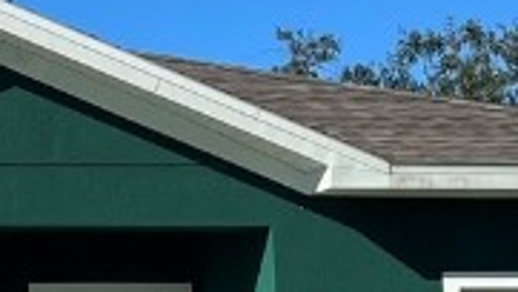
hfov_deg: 12.3
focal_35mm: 160
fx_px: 2199
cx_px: -418
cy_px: 240
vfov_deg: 7.6
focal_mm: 5.7
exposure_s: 1/5319
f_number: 1.5
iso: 50
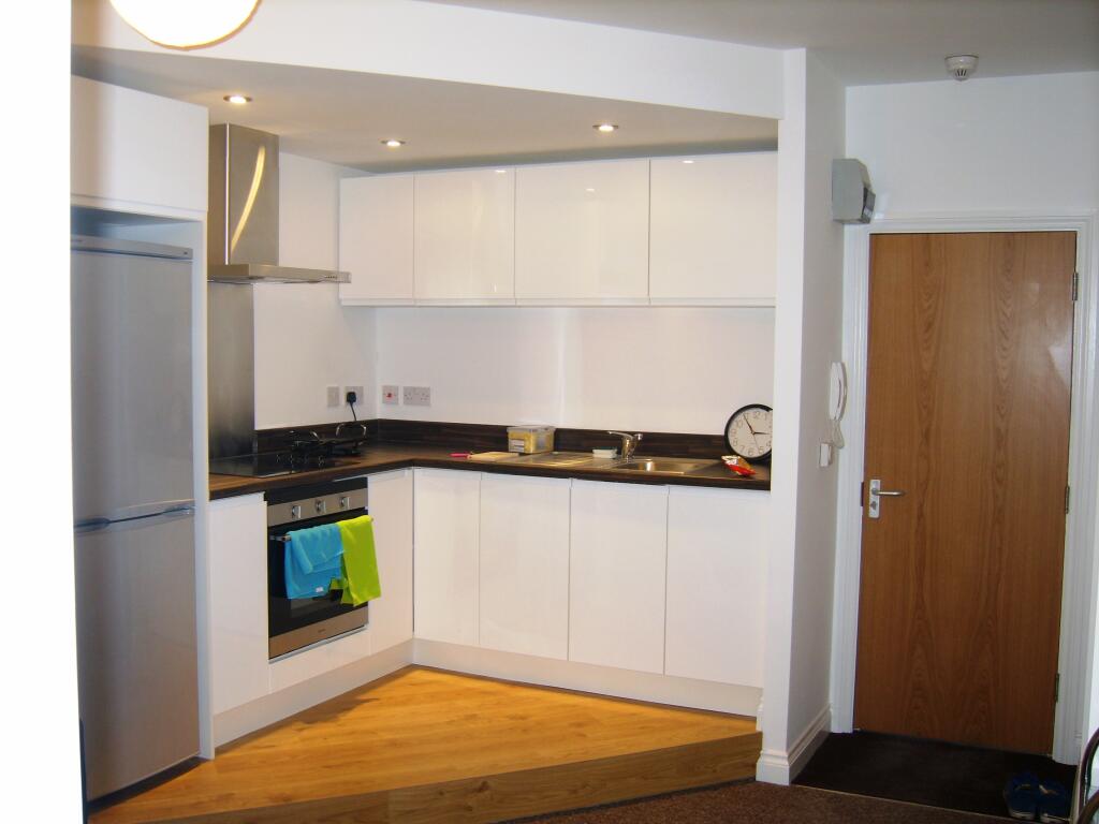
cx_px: 550
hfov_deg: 52.6
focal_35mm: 35
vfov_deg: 40.7
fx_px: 1111
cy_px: 412
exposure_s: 1/30
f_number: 2.8
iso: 100
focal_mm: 7.4
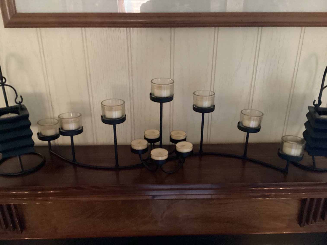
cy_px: 122
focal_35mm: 31
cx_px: 164
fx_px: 293
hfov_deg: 58.3
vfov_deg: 45.4
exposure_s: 1/17
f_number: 2.4
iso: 640
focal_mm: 3.3
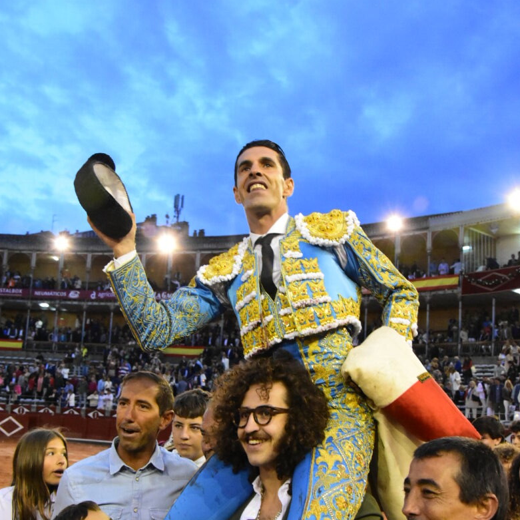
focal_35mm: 47
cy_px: 302
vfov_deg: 36.0
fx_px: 799
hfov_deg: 36.1
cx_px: 262
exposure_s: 1/200
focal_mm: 24
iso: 6400
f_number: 7.1
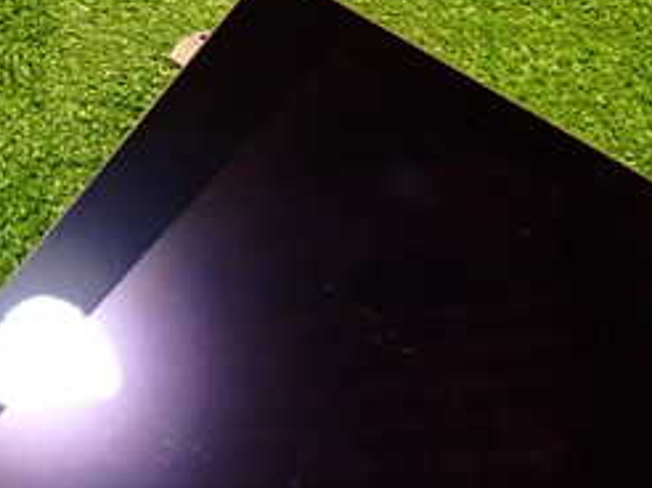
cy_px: 496
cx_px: 244
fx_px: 1148
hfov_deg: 31.6
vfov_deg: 23.0
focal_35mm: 61
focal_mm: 4.5
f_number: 2
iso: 800
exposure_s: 1/30
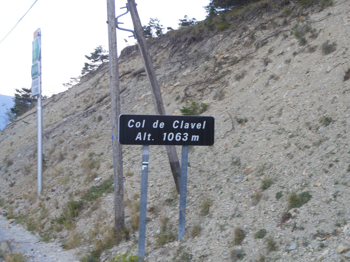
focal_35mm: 76
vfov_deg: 19.4
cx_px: 175
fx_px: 768
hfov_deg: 25.7
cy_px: 131
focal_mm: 13.6
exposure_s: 1/30
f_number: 4.4
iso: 100
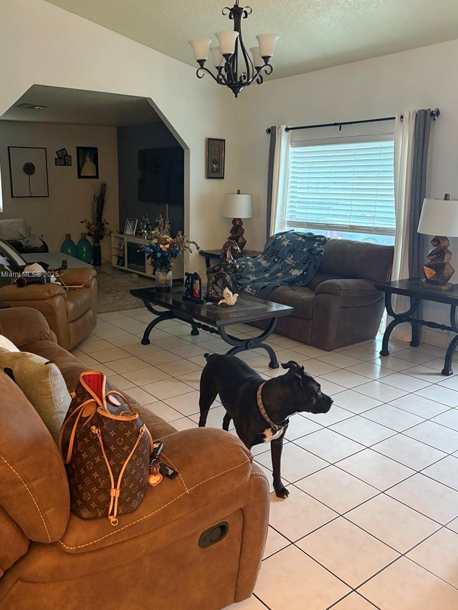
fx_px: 512
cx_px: 211
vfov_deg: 61.5
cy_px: 275
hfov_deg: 48.2
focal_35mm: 29
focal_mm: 5.96
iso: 500
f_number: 1.6
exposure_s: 1/40
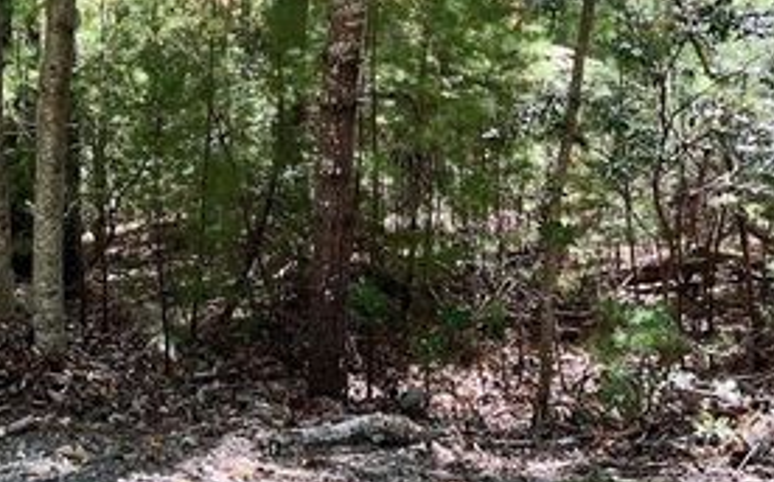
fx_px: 1054
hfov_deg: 40.0
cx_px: 280
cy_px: 18
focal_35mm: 50
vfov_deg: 24.8
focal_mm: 5.7
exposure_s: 1/121
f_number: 1.5
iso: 50
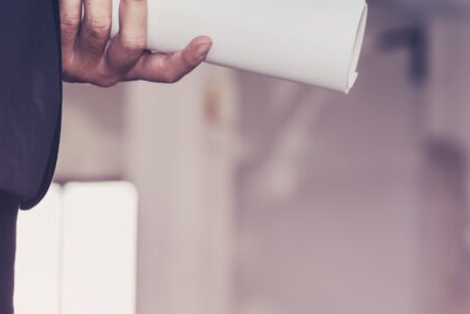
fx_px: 2482
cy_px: -33
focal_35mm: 190
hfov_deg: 10.8
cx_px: 397
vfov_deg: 7.2
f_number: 4
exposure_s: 1/100
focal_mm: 85
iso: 200
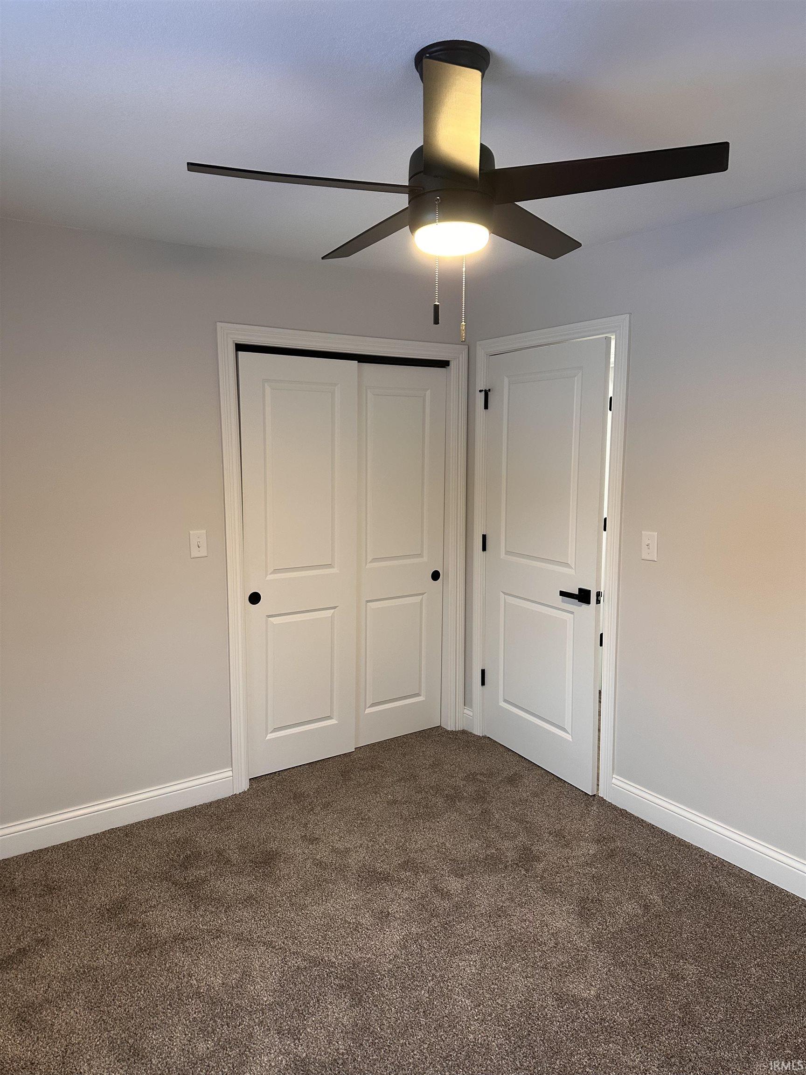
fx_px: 745
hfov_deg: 56.8
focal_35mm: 24
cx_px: 403
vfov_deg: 71.6
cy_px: 538
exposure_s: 1/60
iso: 160
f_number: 1.78
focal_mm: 6.86
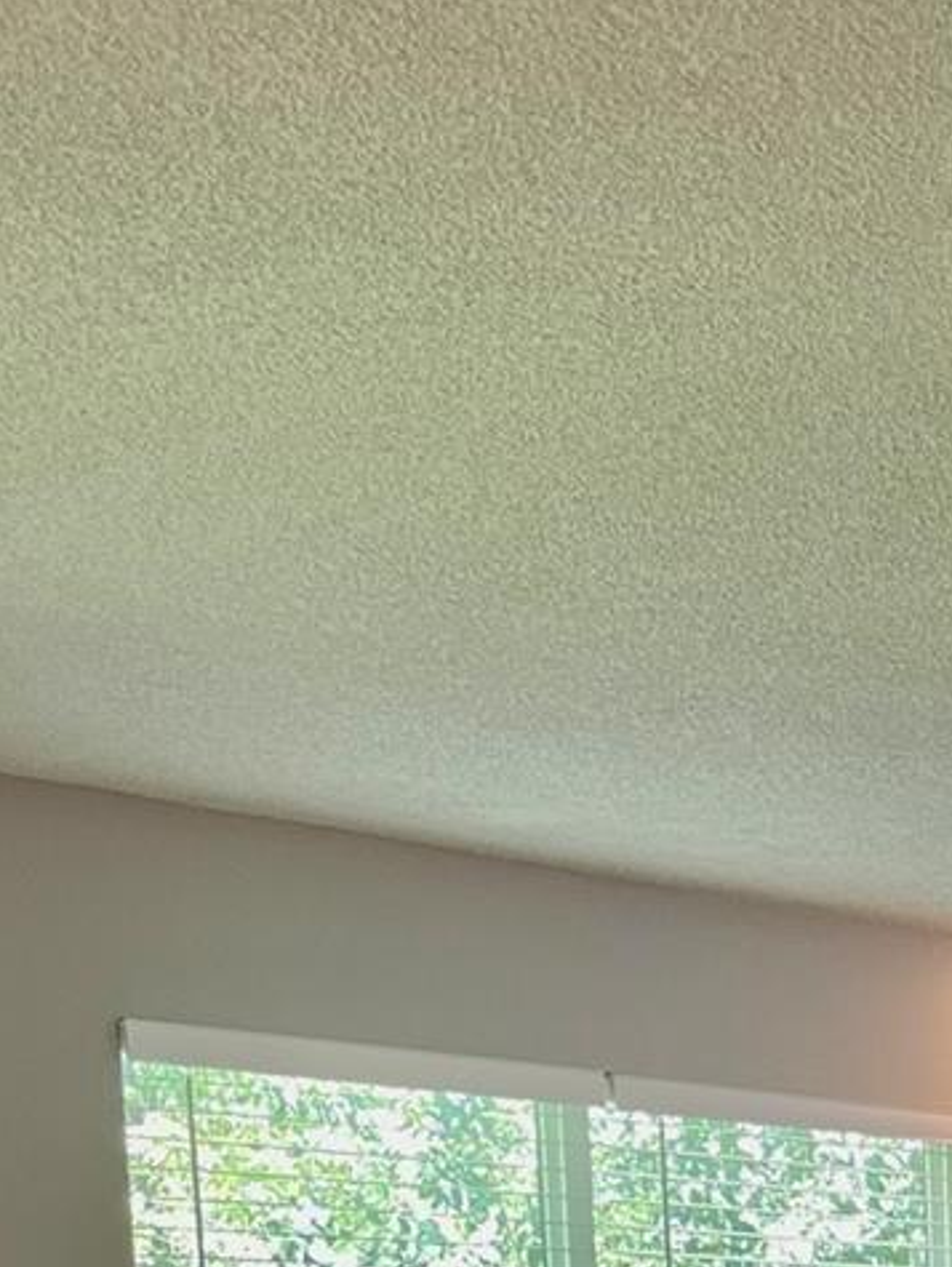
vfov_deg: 19.9
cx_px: 1445
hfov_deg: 16.1
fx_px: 3076
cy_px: 1950
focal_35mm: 84
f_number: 1.6
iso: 125
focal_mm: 4.2
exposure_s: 1/60
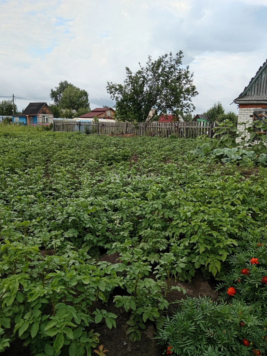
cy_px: 177
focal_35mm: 28
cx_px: 135
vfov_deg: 63.4
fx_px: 288
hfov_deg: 49.8
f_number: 1.9
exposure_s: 1/336
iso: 101
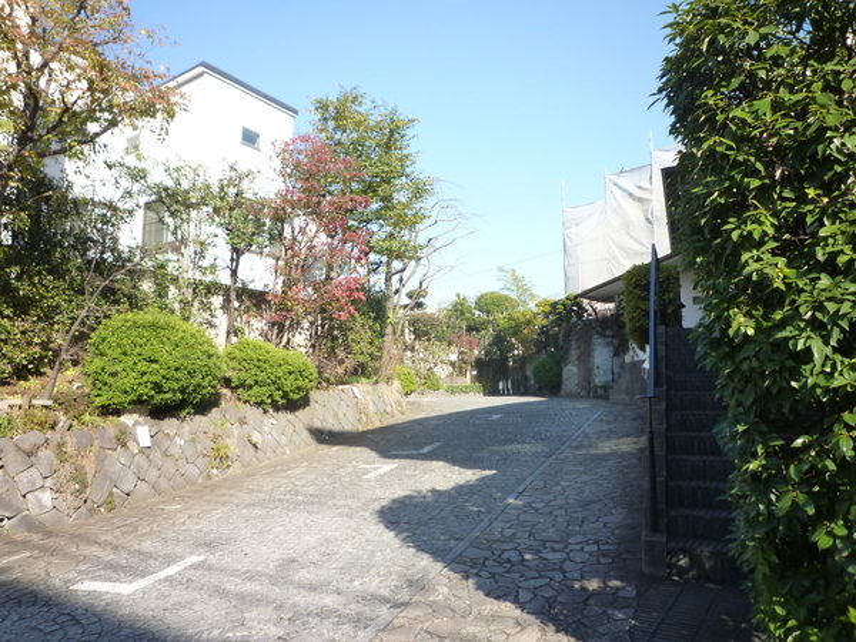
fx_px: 618
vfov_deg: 54.9
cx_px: 428
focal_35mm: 25
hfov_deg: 69.4
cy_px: 321
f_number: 2.8
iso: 125
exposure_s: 1/320
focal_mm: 4.4
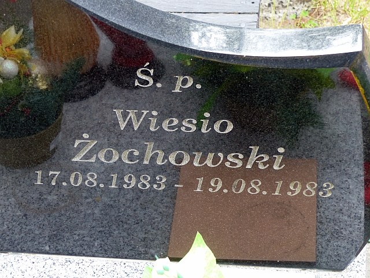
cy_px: 139
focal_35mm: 91
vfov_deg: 16.2
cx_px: 185
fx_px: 973
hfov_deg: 21.5
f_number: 2.8
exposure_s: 1/80
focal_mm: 16.4
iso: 100
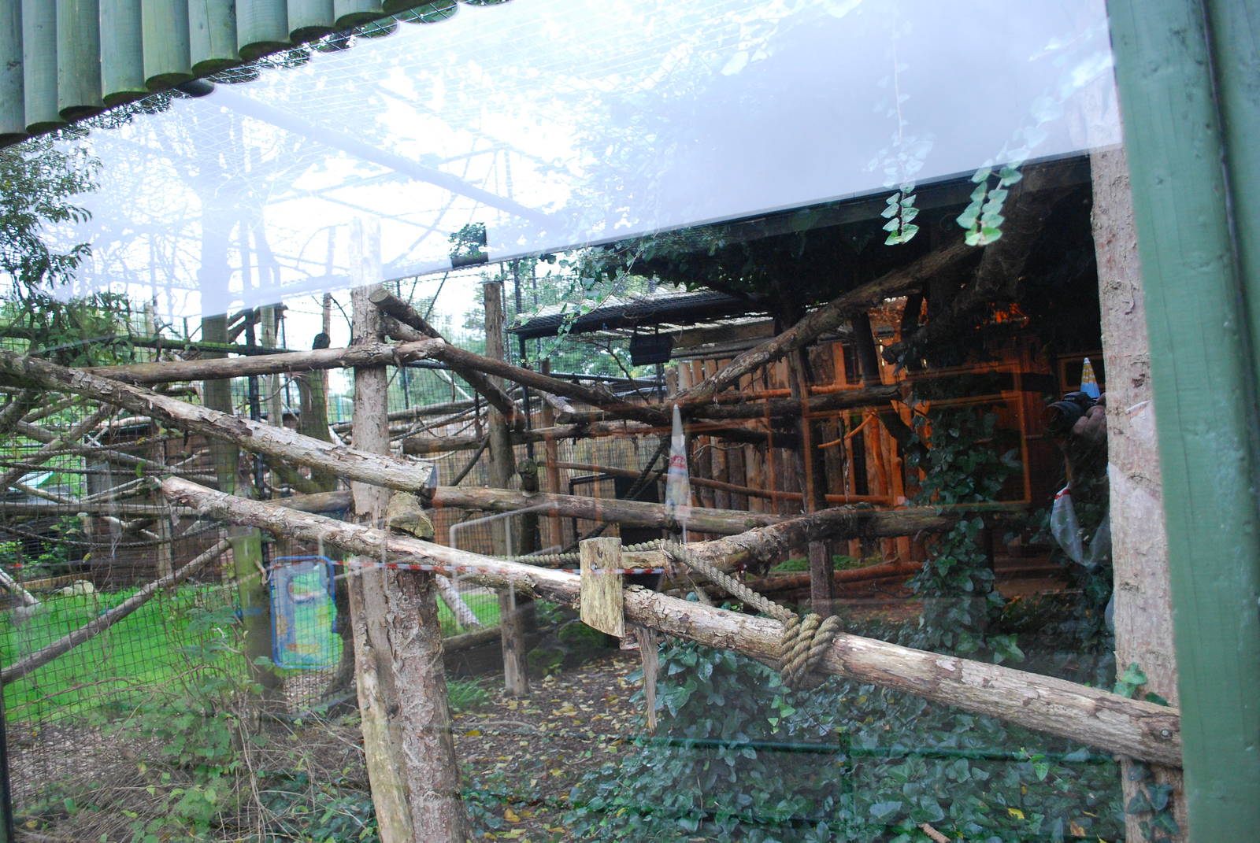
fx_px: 946
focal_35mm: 27
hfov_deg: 67.3
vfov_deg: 48.0
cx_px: 630
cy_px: 422
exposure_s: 1/200
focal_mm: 18
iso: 800
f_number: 3.5
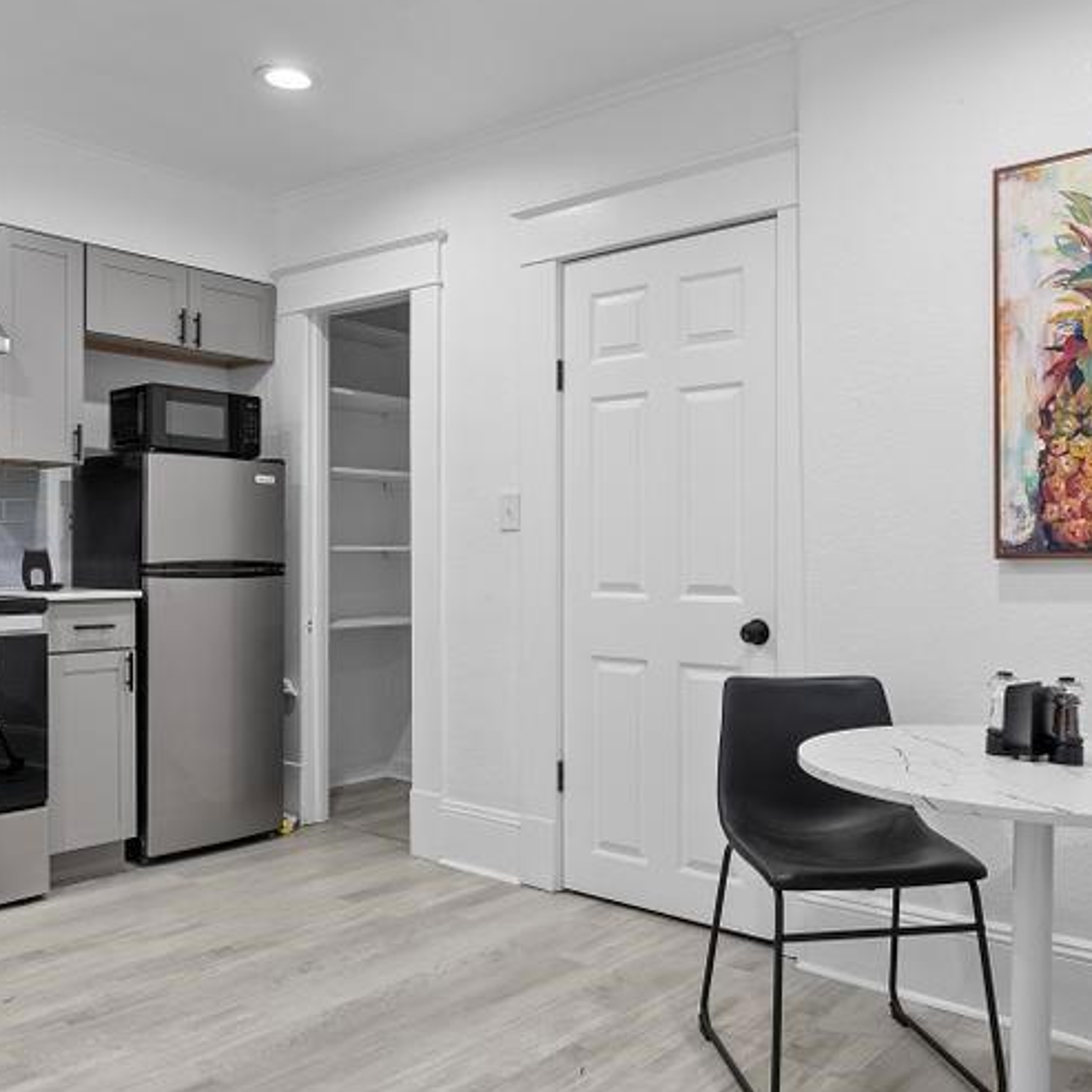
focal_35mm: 30
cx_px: 591
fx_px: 1071
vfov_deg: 54.0
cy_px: 585
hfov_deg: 54.0
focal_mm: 17
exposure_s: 1/3
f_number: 6.3
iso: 160
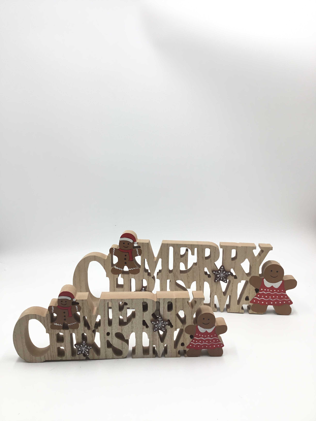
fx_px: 377
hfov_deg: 45.4
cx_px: 158
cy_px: 210
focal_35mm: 31
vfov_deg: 58.4
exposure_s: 1/123
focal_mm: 3.3
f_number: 2.4
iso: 25
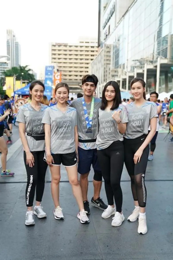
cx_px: 86
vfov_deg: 49.6
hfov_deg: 34.2
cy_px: 130
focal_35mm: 39
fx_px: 281
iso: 1000
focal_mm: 39
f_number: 2.8
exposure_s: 1/1000
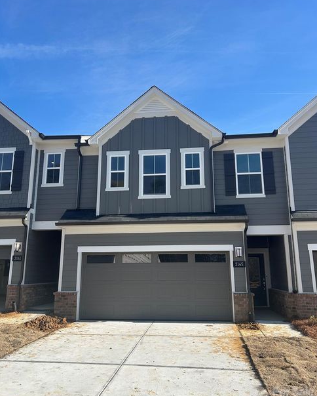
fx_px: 328
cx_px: 162
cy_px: 198
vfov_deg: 62.2
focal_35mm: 28
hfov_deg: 51.6
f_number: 1.5
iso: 50
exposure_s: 1/3831
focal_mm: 5.7
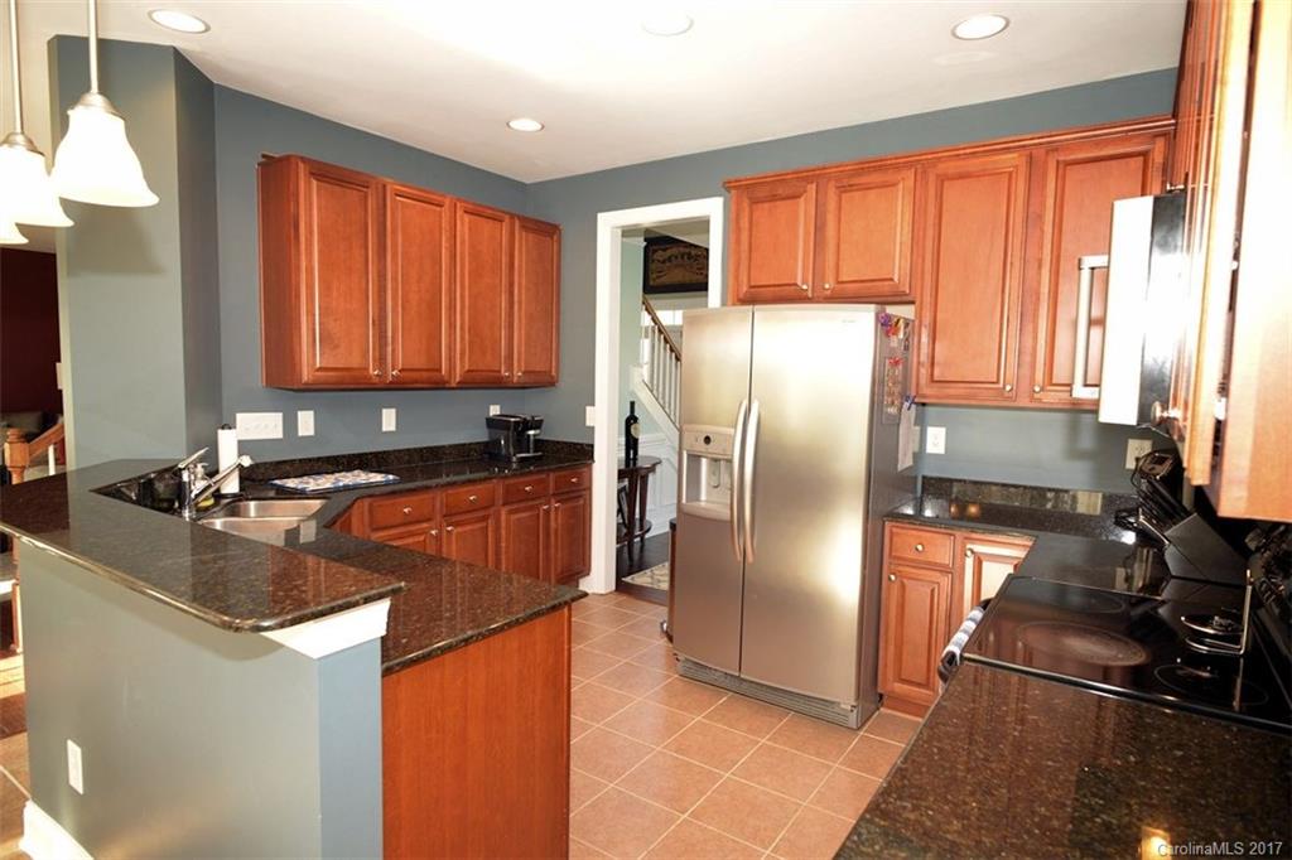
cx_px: 646
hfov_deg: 84.0
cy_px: 430
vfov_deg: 61.9
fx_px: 718
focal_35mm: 20
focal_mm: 20
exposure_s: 1/60
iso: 2000
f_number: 7.1
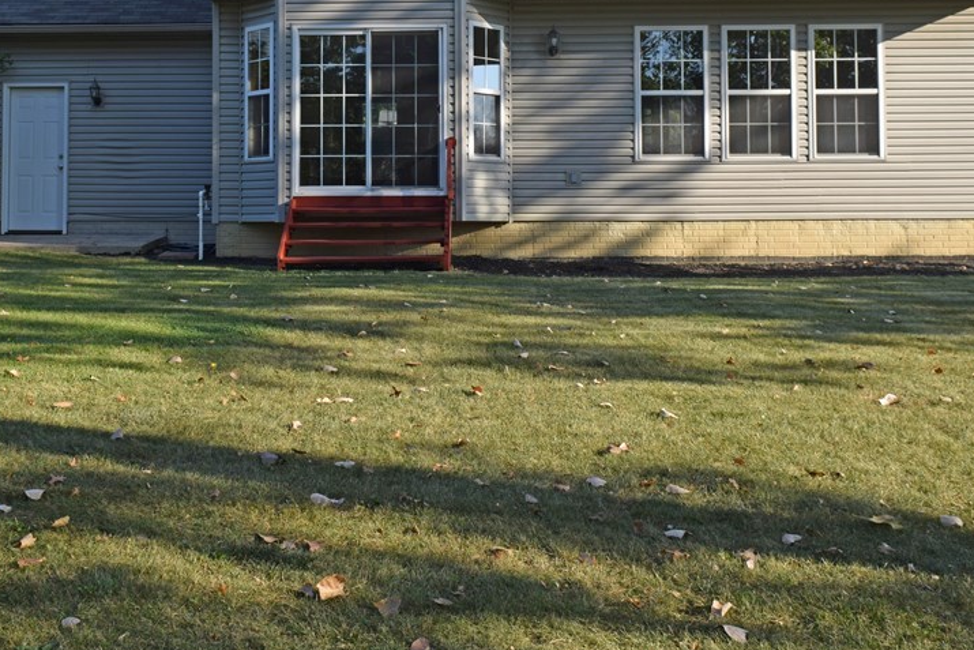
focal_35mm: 41
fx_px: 1109
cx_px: 421
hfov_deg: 47.3
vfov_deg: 32.2
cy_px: 180
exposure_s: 1/160
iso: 100
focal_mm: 18
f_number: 6.3
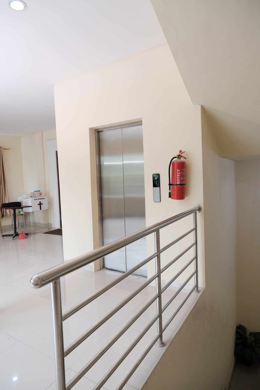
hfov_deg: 55.1
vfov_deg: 76.1
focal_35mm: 23
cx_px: 130
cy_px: 195
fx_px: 249
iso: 1250
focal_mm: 15
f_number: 3.5
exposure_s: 1/100
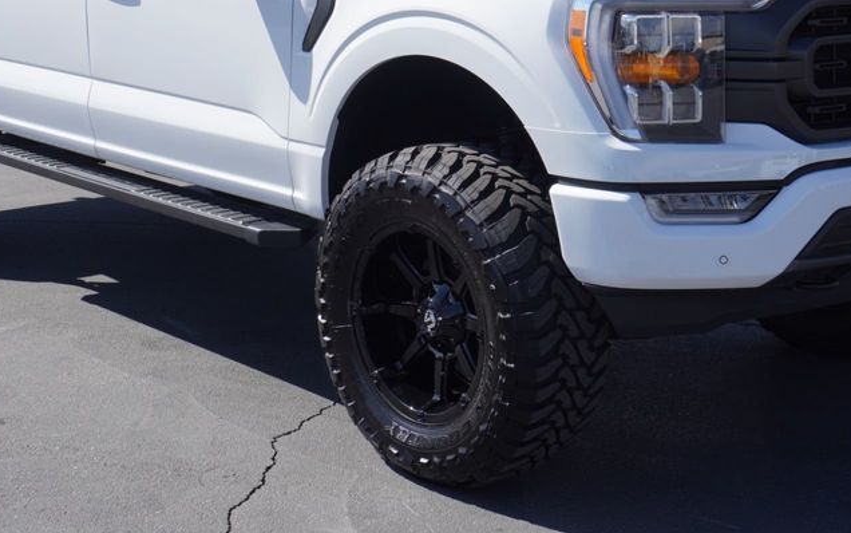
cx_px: 411
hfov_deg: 32.0
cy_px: 135
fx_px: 1485
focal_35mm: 64
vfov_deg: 20.2
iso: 100
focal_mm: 26
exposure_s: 1/200
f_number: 8
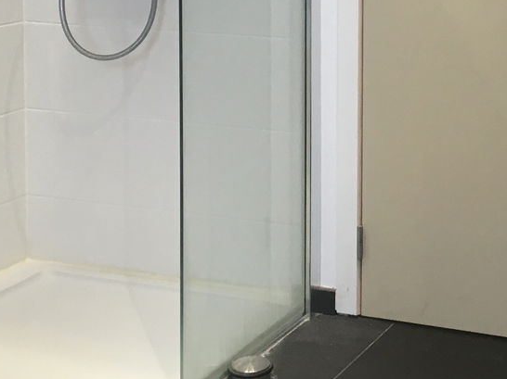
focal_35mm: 85
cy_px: -26
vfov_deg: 16.9
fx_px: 1244
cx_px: 434
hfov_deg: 22.6
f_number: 2.2
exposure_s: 1/33
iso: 40
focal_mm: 4.15
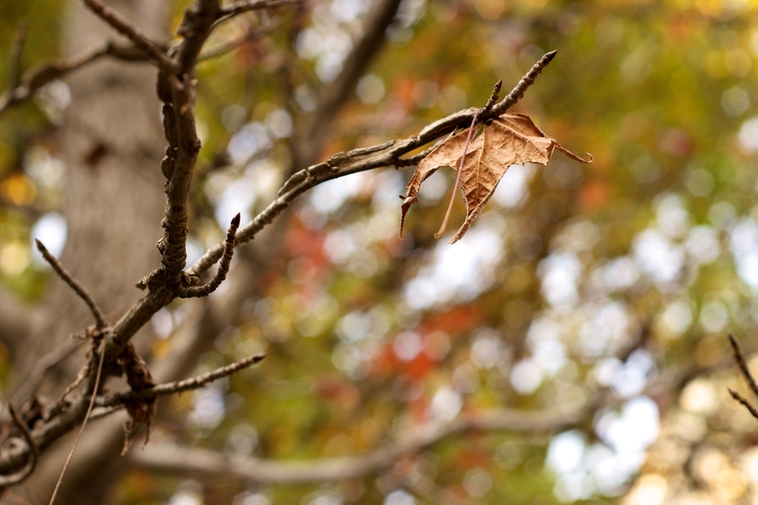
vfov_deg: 18.2
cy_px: 252
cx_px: 379
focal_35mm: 75
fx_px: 1579
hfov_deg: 27.0
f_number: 4
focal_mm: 50
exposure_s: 1/25
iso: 100
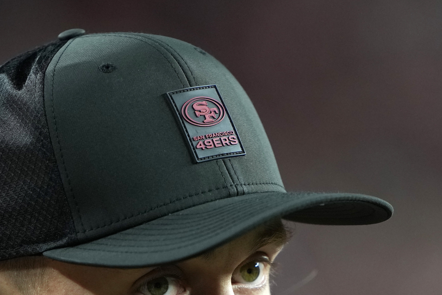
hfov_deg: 2.0
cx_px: 171
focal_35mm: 1050
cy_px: 365
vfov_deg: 1.3
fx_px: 12891
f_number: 2.8
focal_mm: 400
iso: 2000
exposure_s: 1/1600
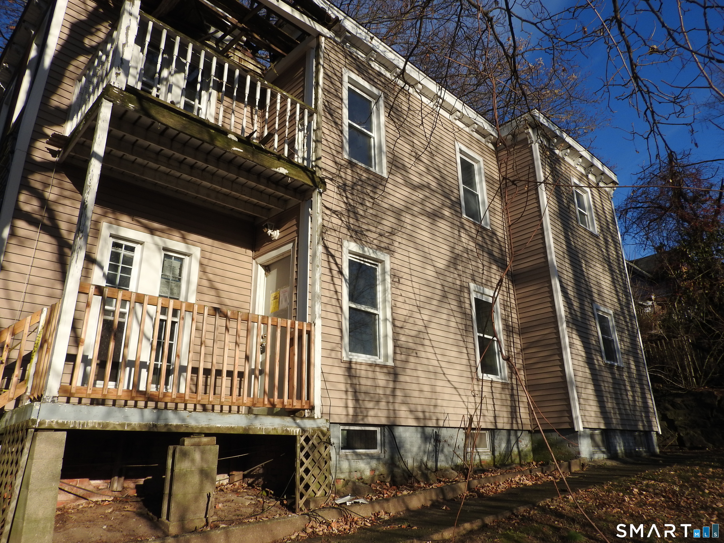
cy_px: 272
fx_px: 502
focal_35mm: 24
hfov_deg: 71.6
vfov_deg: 56.8
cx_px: 362
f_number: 3.3
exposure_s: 1/2000
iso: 100
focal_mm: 4.3
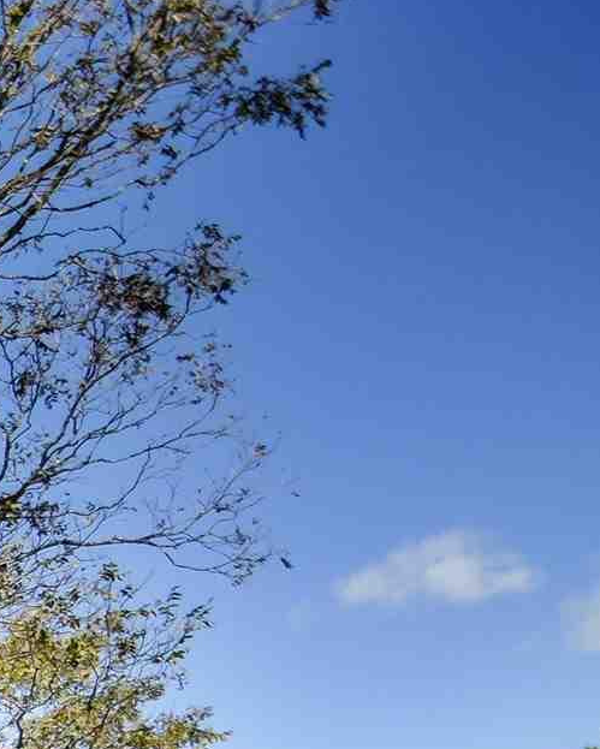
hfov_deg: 12.0
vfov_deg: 21.0
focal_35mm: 76
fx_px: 1693
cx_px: -1113
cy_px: 1131
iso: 160
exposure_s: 1/2000
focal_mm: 11
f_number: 2.8
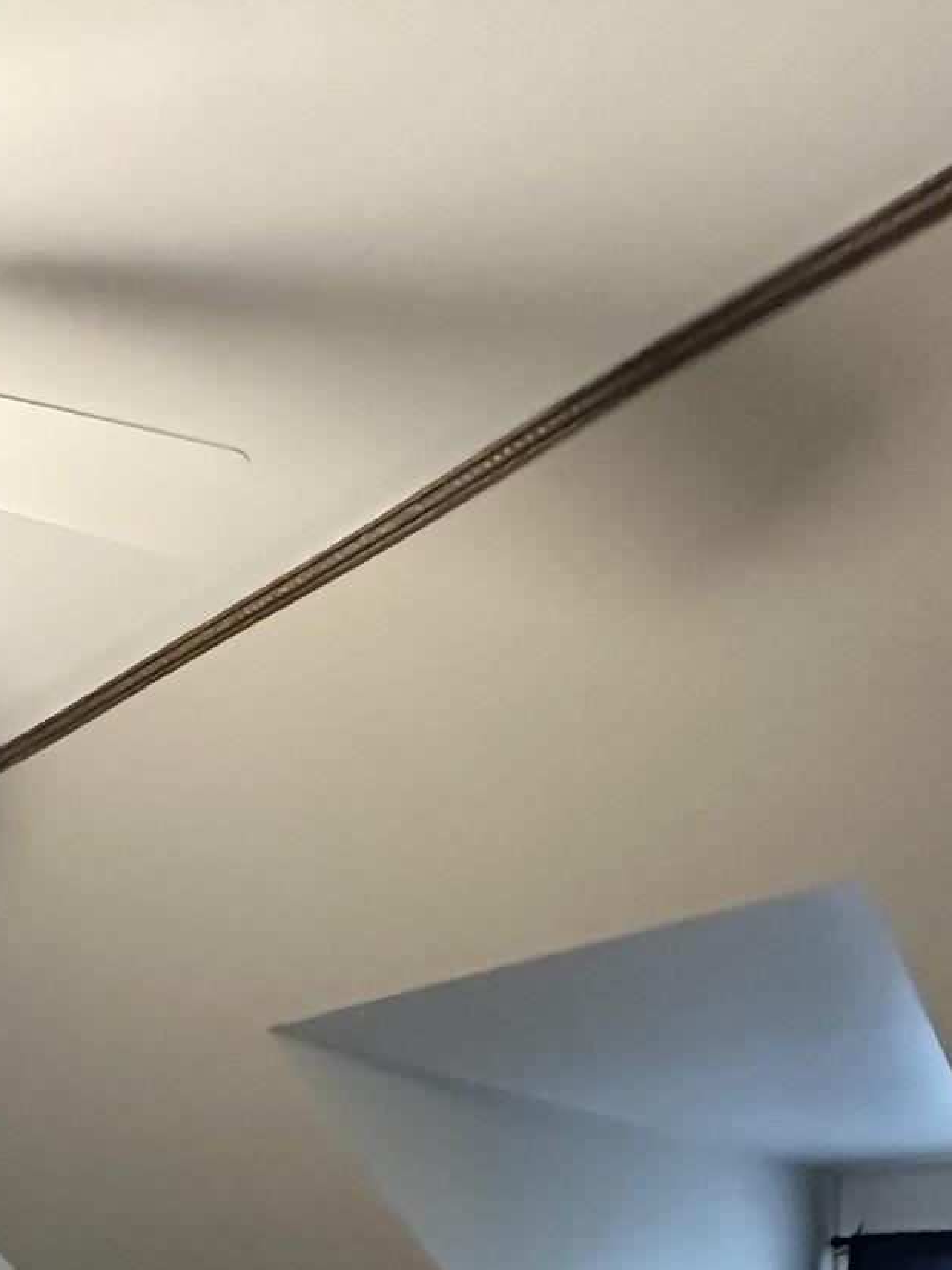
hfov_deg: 31.8
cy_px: 1373
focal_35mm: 39
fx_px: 1430
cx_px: -140
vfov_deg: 39.7
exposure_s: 1/60
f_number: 2.2
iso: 1000
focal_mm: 2.22
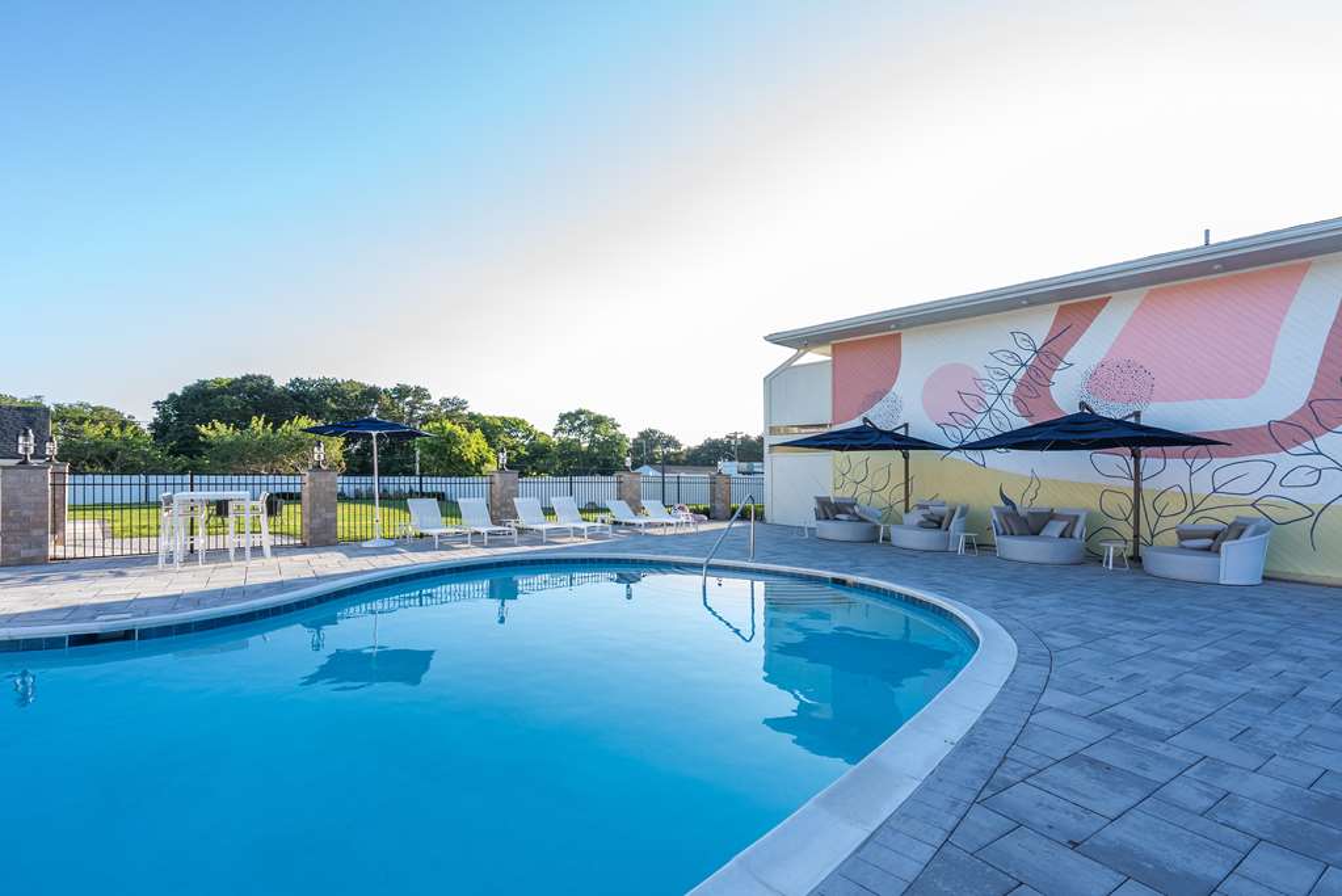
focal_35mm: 16
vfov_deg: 73.8
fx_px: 597
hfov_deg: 96.7
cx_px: 671
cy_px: 448
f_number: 10
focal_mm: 16
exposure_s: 1/80
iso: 500
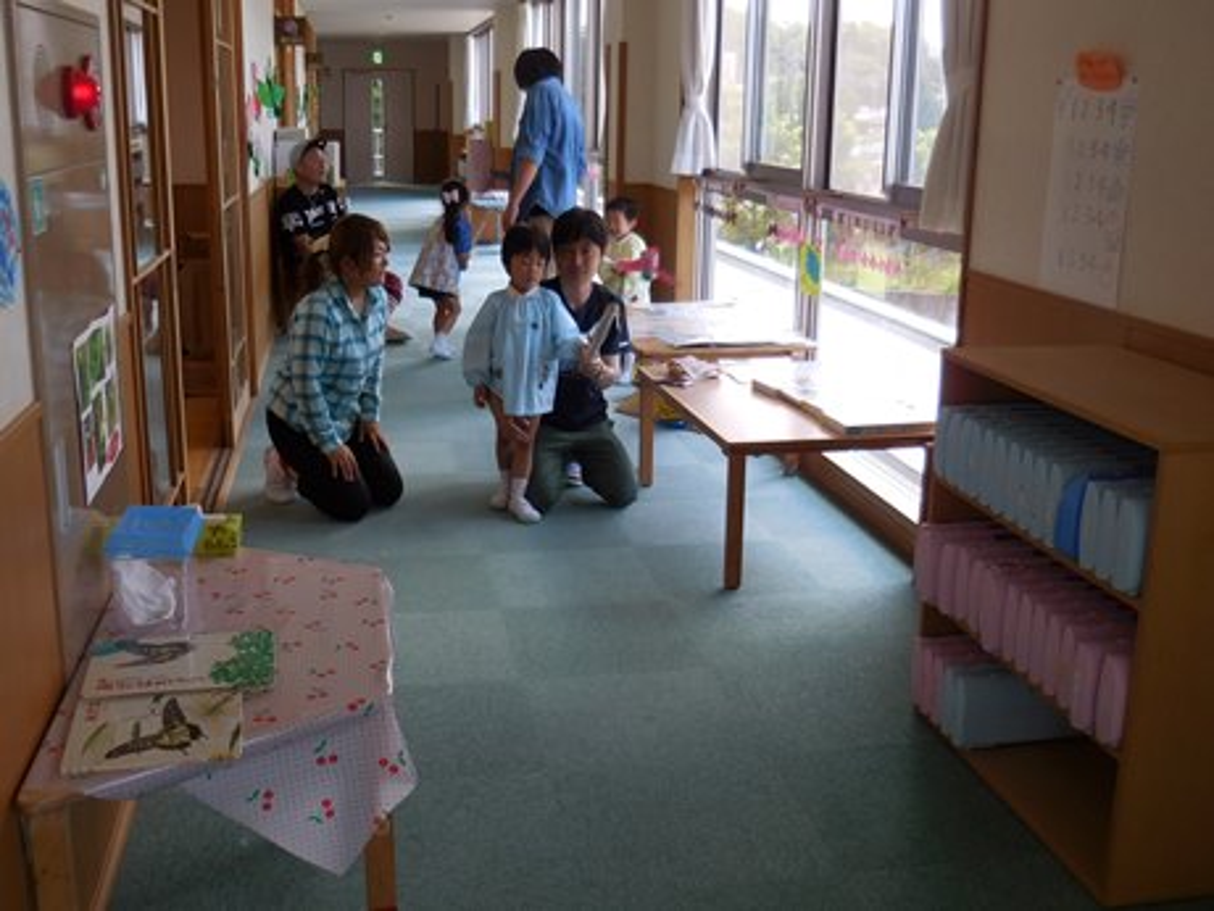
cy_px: 456
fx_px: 1368
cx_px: 607
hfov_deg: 47.9
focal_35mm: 39
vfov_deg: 36.8
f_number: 3.9
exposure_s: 1/60
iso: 125
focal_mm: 7
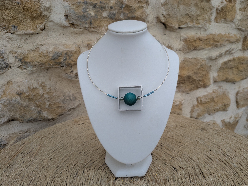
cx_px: 124
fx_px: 193
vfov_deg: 51.4
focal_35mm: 27
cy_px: 93
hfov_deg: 65.3
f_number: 1.73
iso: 86
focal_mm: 4.38
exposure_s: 1/99.9
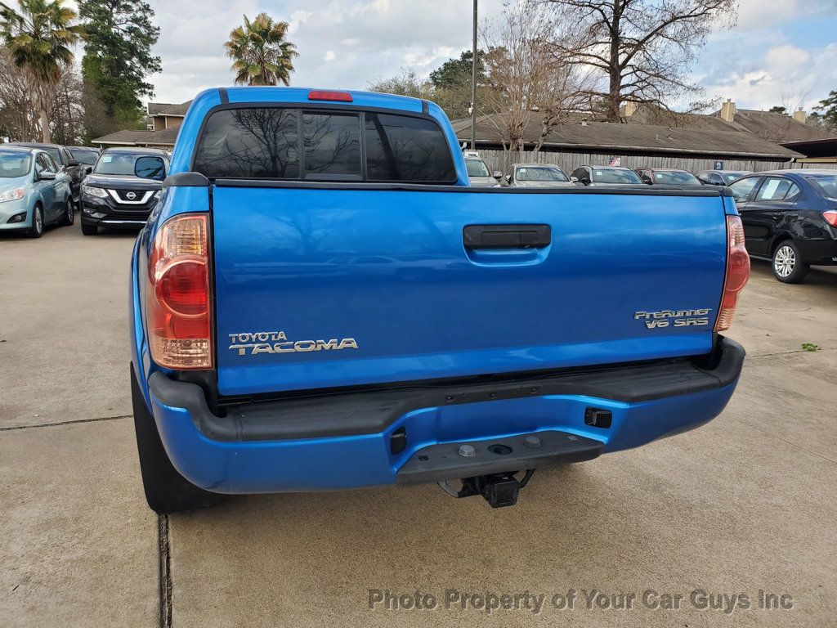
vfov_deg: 53.1
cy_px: 314
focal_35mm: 26
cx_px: 418
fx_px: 629
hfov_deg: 67.3
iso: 50
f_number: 2.4
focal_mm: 4.3
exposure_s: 1/369
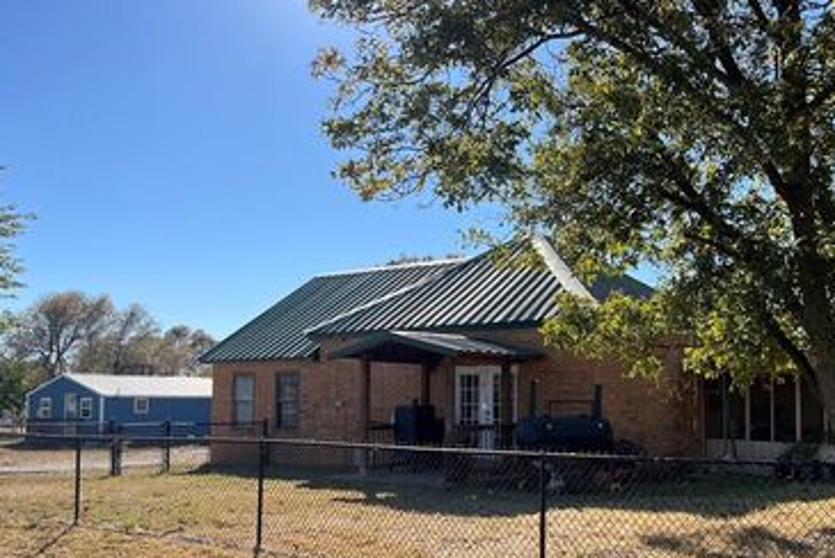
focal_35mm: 37
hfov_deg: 51.8
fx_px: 859
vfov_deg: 35.9
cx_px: 462
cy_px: 337
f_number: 1.6
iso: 50
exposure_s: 1/2062
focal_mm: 5.1
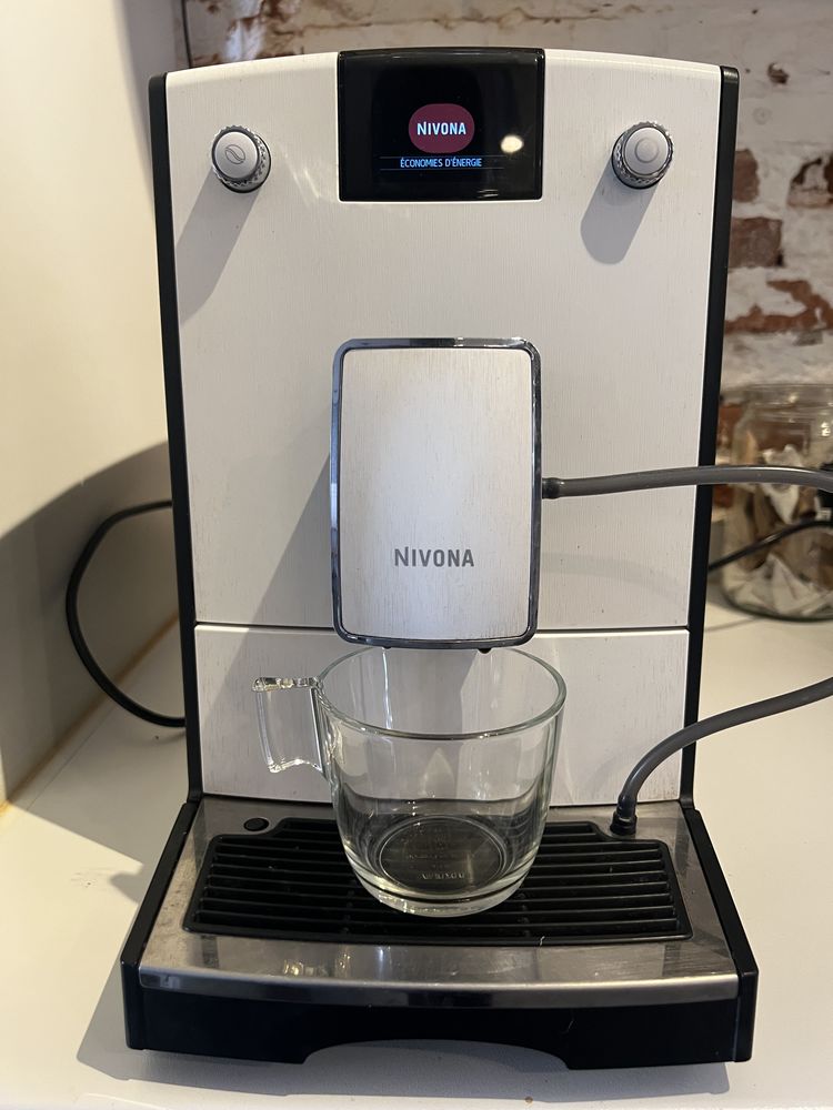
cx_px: 416
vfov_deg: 67.3
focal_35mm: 26
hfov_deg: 53.1
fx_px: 834
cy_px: 555
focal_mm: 5.7
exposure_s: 1/50
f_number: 1.5
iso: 250
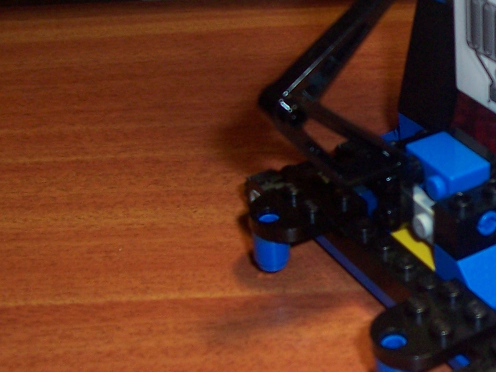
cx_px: 500
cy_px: 156
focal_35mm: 79
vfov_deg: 18.6
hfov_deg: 23.6
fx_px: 1132
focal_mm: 5.6
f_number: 2.7
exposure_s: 1/60
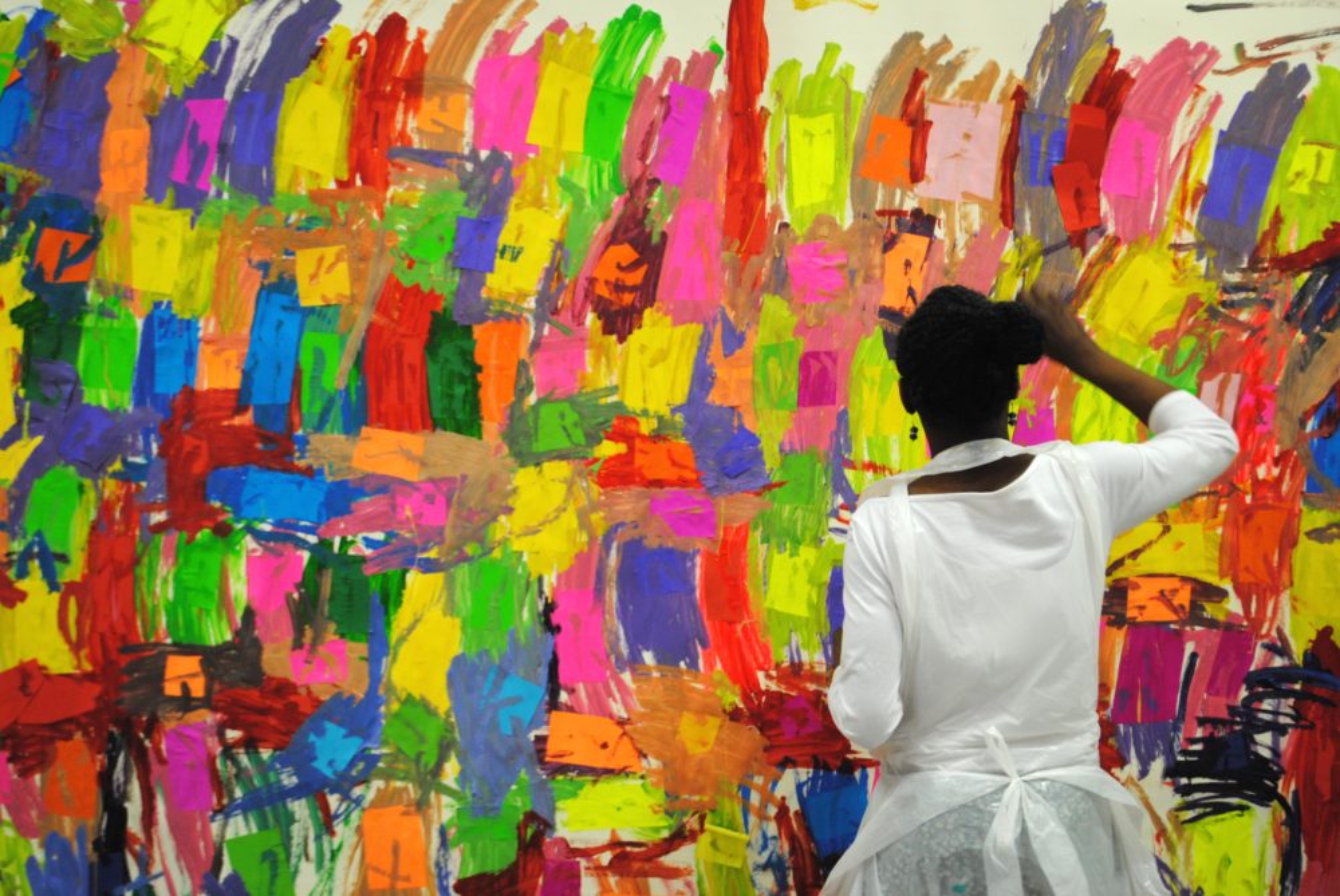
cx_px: 670
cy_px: 448
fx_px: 2236
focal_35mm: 60
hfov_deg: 33.4
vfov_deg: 22.7
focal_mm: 40
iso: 560
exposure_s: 1/30
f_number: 5.3
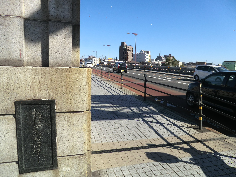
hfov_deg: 71.6
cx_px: 118
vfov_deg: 56.8
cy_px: 88
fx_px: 164
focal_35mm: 24
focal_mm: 4.3
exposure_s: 1/250
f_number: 7.5
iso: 80
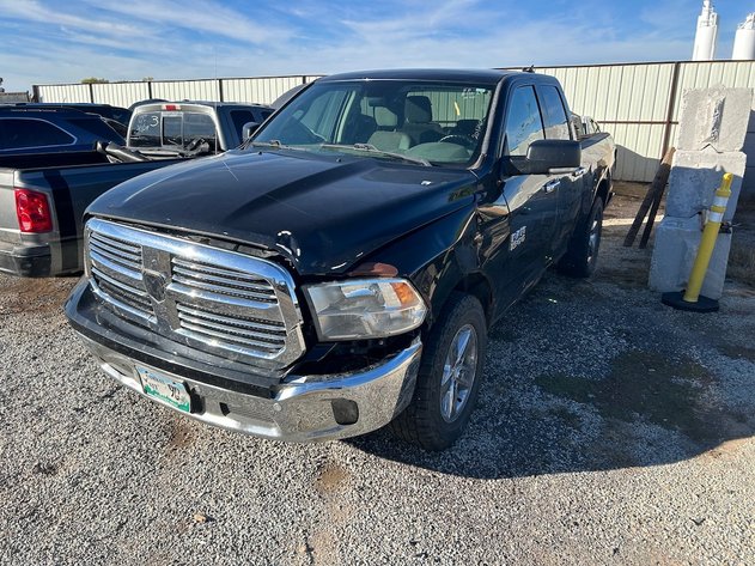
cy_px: 283
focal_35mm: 26
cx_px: 378
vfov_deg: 53.0
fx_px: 567
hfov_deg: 67.3
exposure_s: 1/2083
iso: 50
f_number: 1.5
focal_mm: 5.7
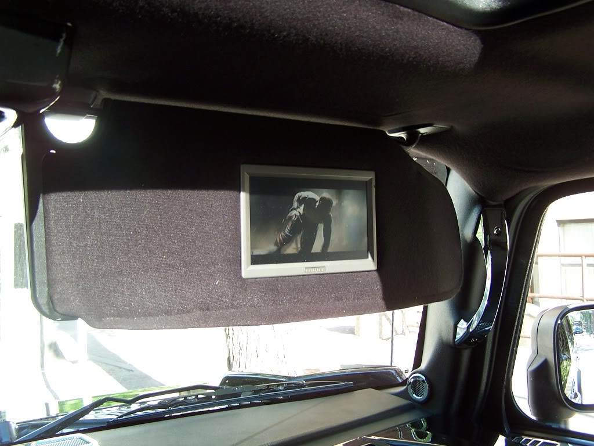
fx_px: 652
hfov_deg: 49.0
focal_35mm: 38
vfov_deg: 37.7
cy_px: 223
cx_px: 297
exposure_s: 1/30
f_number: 2.8
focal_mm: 6.3
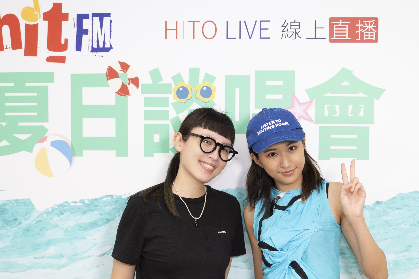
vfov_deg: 23.9
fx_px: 652
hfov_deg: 35.5
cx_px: 247
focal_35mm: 56
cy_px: 217
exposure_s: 1/125
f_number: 2.8
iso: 800
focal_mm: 32
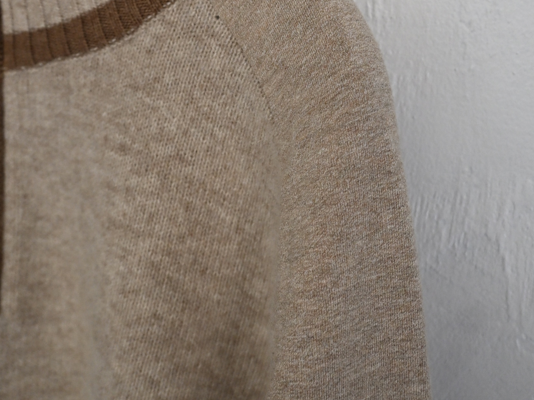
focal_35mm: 38
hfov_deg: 48.6
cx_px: 266
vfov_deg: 35.1
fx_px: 592
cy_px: 36
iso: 800
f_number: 4
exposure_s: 1/60
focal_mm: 17.5
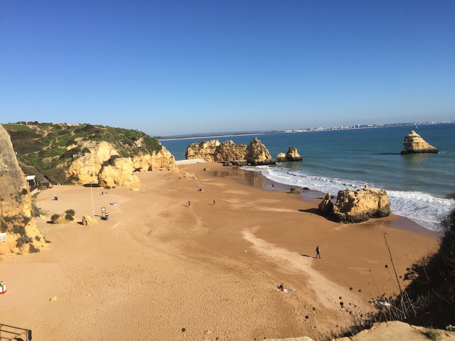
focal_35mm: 29
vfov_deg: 48.2
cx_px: 228
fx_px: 381
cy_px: 170
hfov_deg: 61.7
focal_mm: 4.15
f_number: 2.2
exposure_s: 1/2825
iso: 32
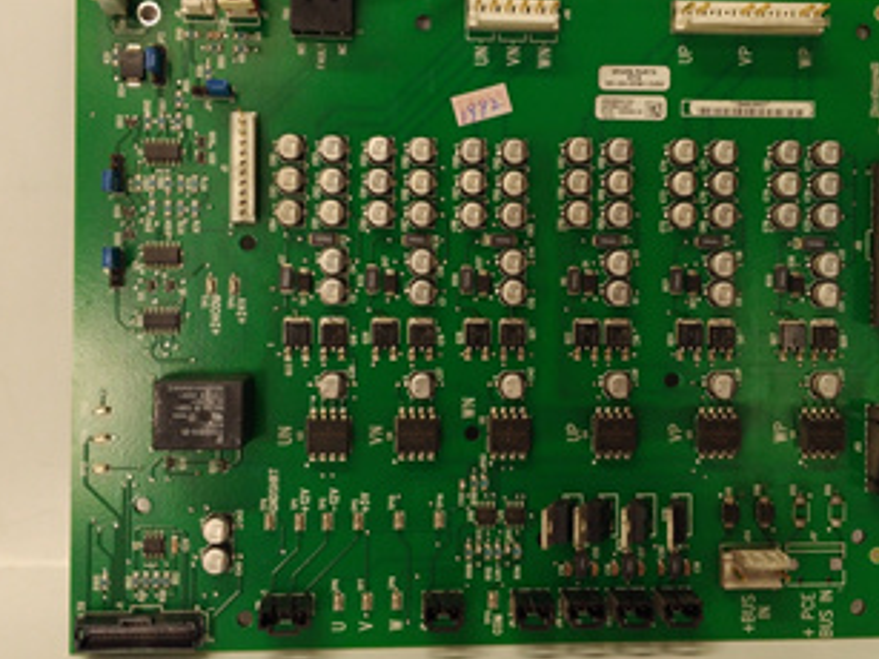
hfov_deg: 42.9
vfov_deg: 32.7
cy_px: 259
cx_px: 495
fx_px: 1117
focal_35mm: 44
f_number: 2
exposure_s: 1/33
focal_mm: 3.79
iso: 152
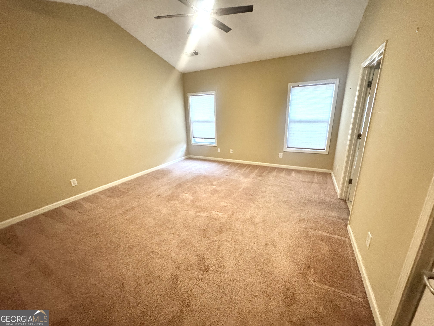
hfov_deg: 102.1
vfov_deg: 85.7
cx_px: 217
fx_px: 176
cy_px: 163
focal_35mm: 14
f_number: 2.2
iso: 800
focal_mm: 2.22
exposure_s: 1/60
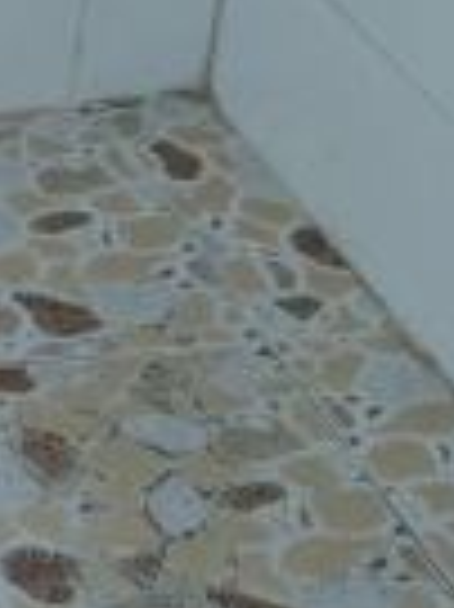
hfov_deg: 8.6
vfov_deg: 13.9
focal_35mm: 142
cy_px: 151
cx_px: -944
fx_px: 2487
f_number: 1.8
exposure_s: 1/33.3
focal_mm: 4.4
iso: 400
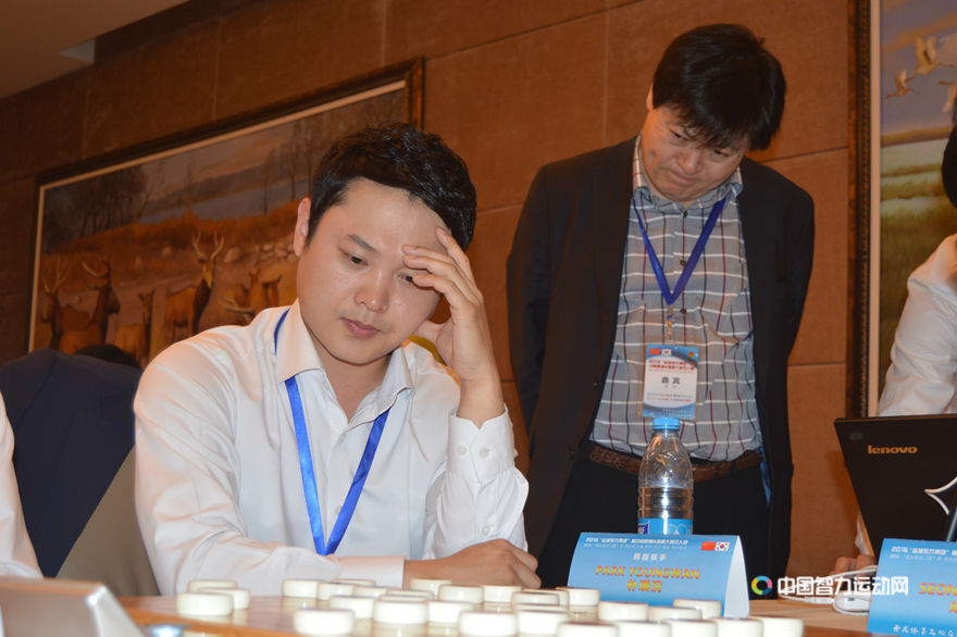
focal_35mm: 52
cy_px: 318
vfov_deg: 25.7
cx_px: 478
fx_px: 1395
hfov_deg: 37.9
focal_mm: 35
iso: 400
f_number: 4.5
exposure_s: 1/60
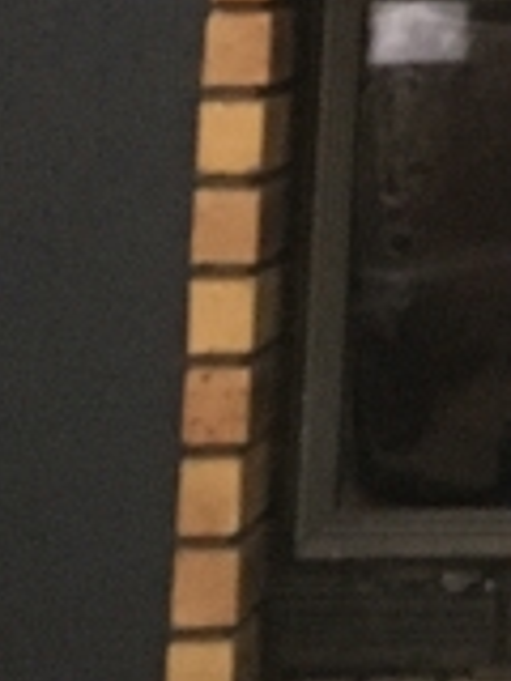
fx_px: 3799
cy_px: -1000
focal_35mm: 193
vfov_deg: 9.1
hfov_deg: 7.3
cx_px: 1135
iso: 400
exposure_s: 1/17
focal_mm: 4.15
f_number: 2.2
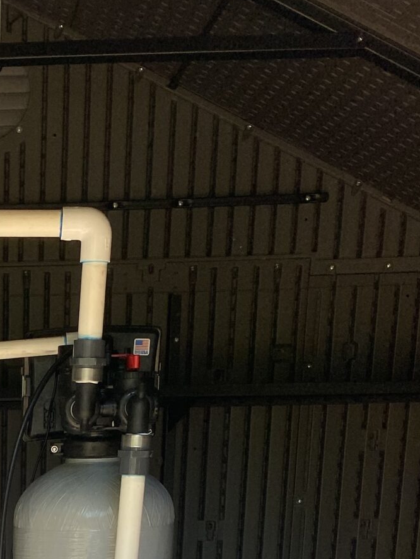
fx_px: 1212
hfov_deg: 18.4
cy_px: 802
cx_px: -120
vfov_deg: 22.2
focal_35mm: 75
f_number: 1.8
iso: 32
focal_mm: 4.25
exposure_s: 1/420
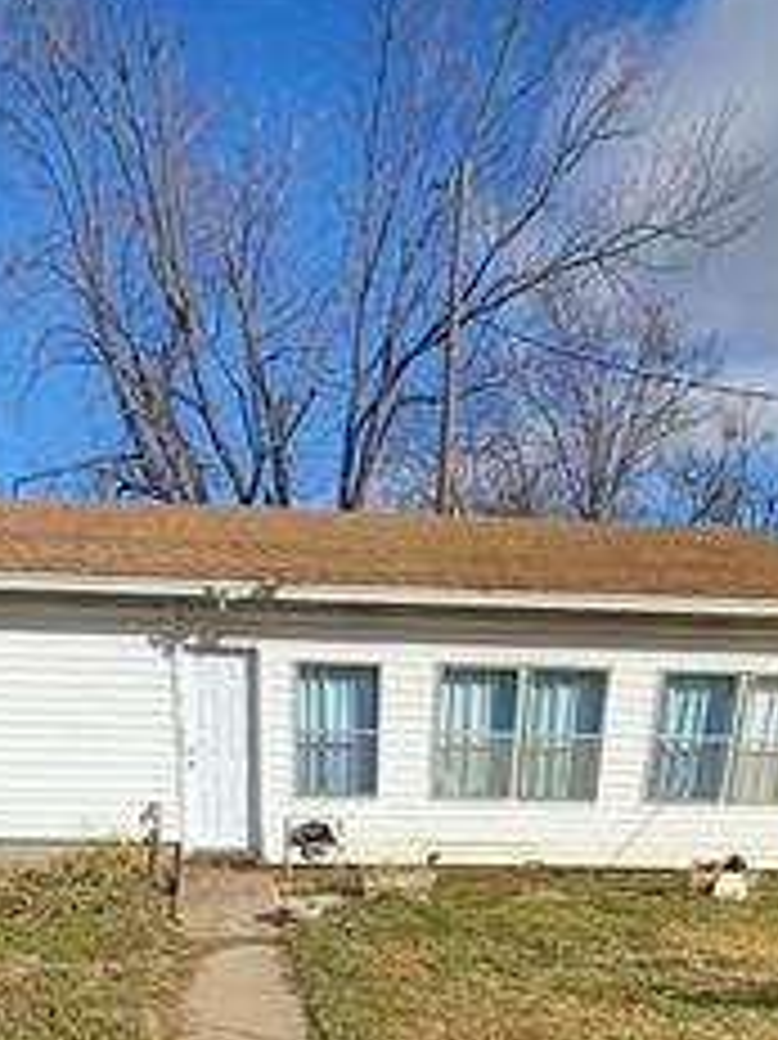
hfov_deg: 51.2
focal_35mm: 27
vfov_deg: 51.7
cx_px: 351
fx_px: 810
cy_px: 1049
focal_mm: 1.42
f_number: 2.2
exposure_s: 1/1328
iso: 40
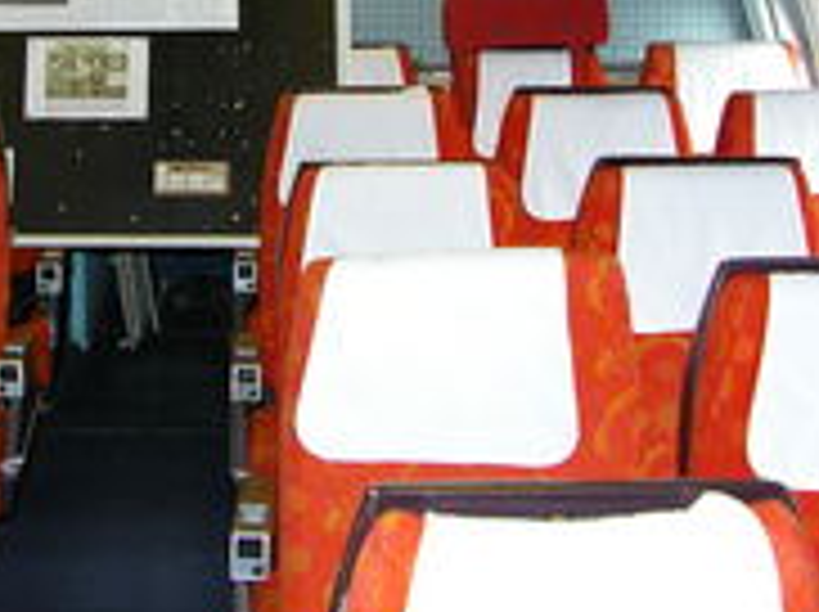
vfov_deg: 18.7
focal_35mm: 77
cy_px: 22
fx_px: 1819
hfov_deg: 25.0
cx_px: 166
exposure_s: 1/30
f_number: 2.8
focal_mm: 8.9
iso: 100
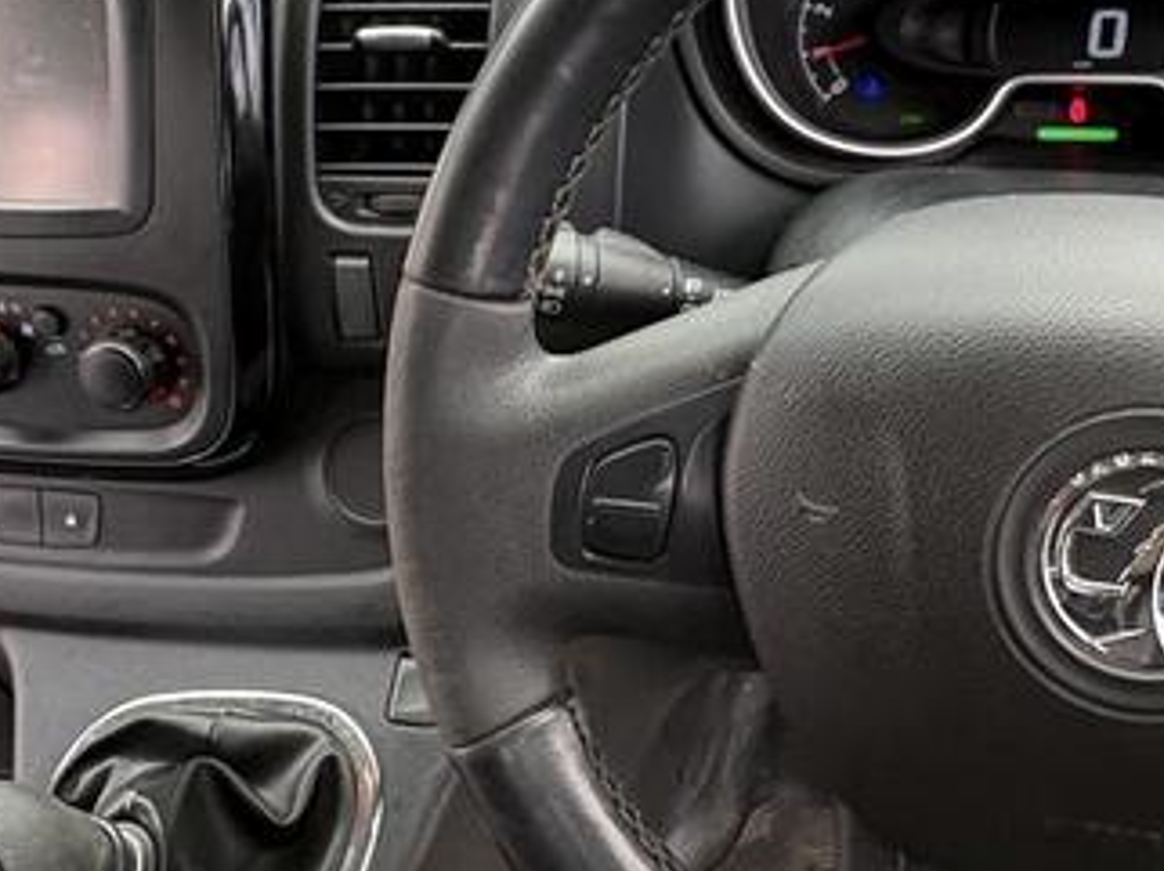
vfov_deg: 36.3
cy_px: 264
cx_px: 727
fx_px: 1310
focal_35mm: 39
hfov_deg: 47.5
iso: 160
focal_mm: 2.22
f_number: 2.2
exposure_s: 1/99
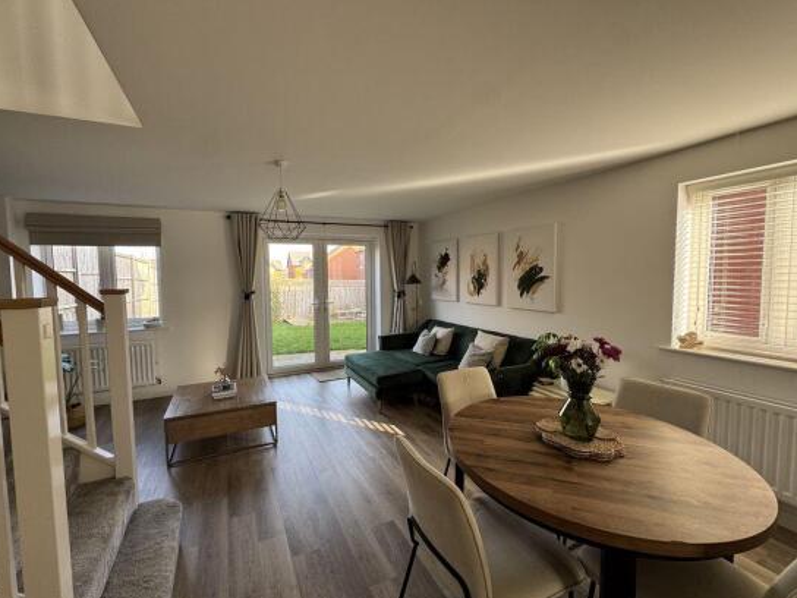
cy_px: 295
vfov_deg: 81.7
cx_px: 371
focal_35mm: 15
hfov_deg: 98.0
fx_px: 345
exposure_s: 1/99
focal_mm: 2.22
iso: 80
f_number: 2.2
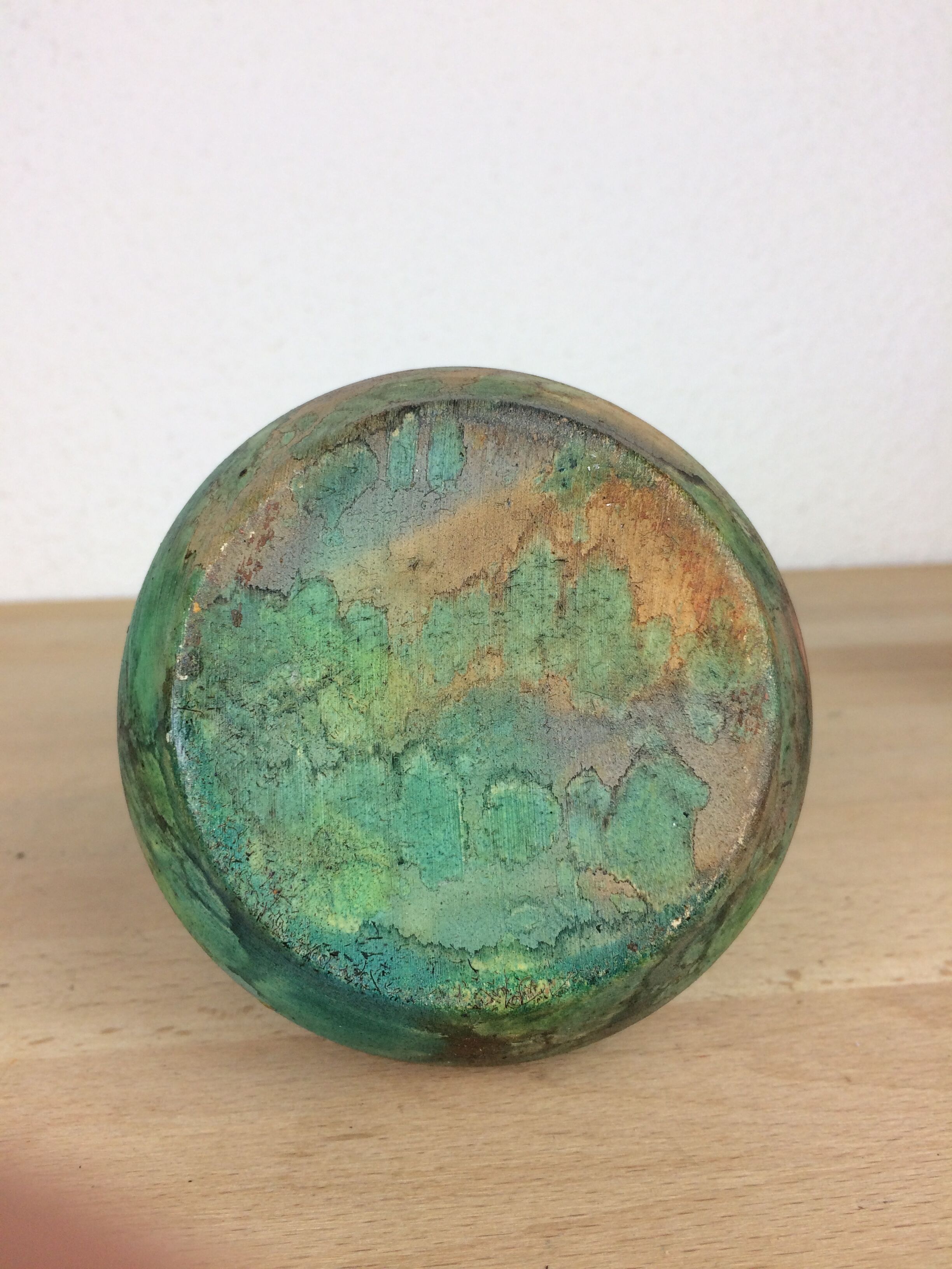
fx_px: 1063
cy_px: 634
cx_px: 476
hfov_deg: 48.2
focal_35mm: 29
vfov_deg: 61.7
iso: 64
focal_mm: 4.15
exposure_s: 1/100
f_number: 2.2
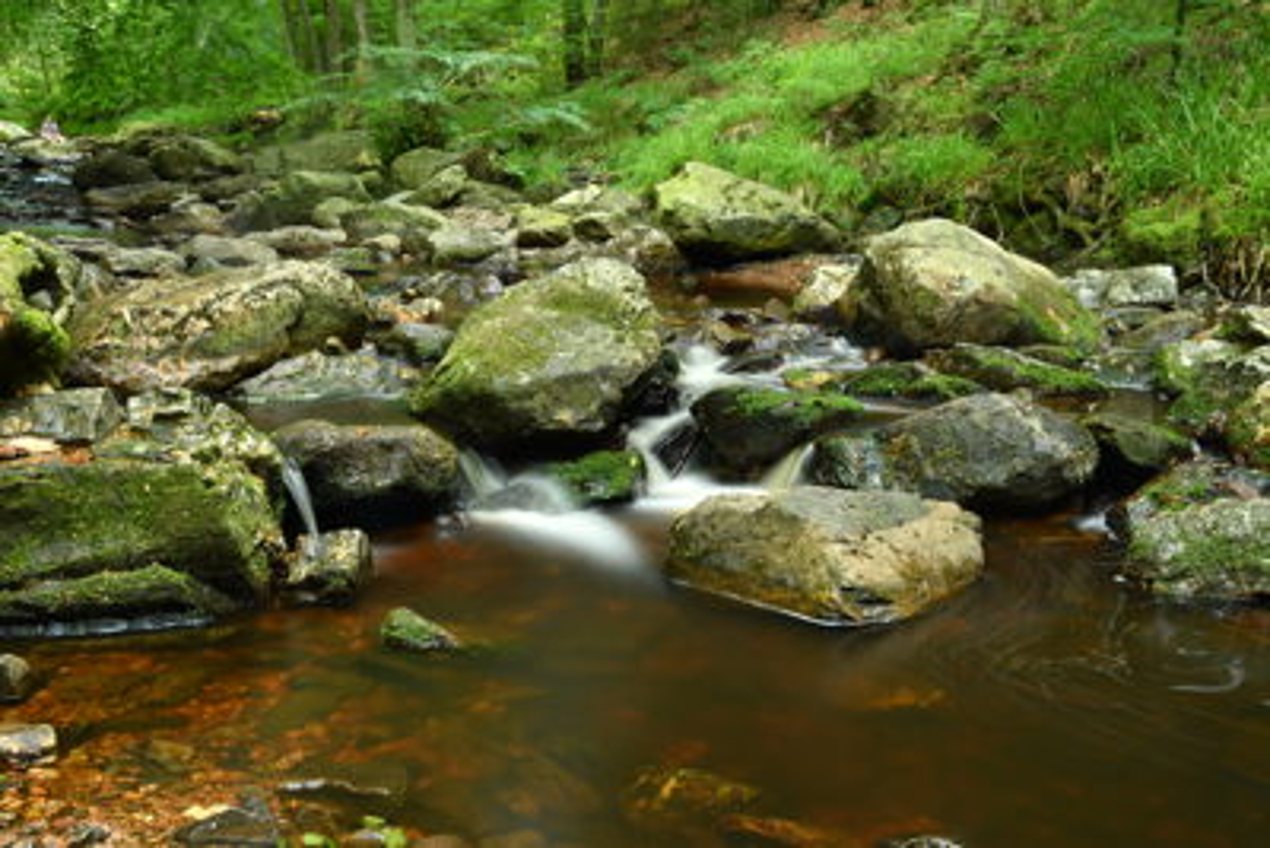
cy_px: 424
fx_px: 1376
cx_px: 635
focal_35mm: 39
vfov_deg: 34.2
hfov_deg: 49.5
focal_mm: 26
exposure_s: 30
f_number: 16
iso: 100
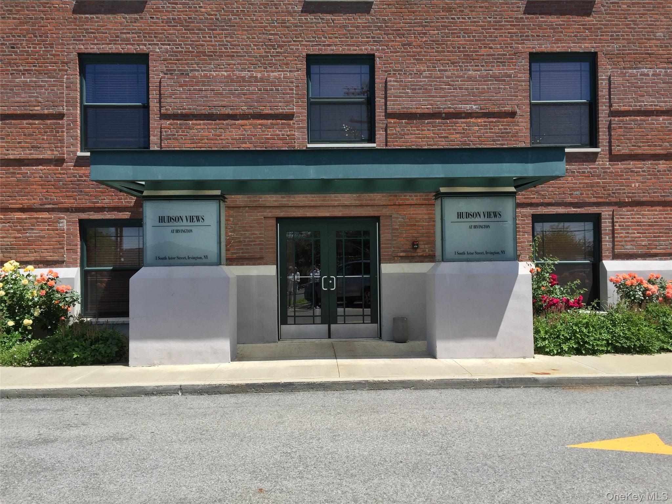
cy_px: 252
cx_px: 336
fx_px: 563
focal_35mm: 29
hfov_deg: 61.7
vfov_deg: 48.2
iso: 32
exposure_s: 1/1721
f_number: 2.2
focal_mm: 4.15
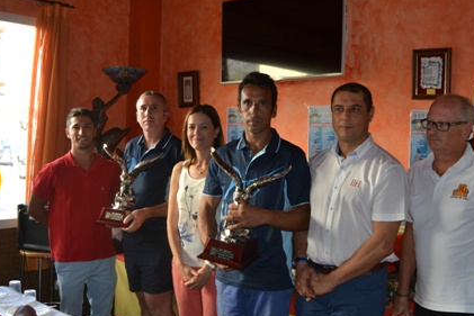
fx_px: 540
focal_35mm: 41
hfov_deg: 47.4
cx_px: 235
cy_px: 165
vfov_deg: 32.7
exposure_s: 1/125
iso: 360
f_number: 4
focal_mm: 18
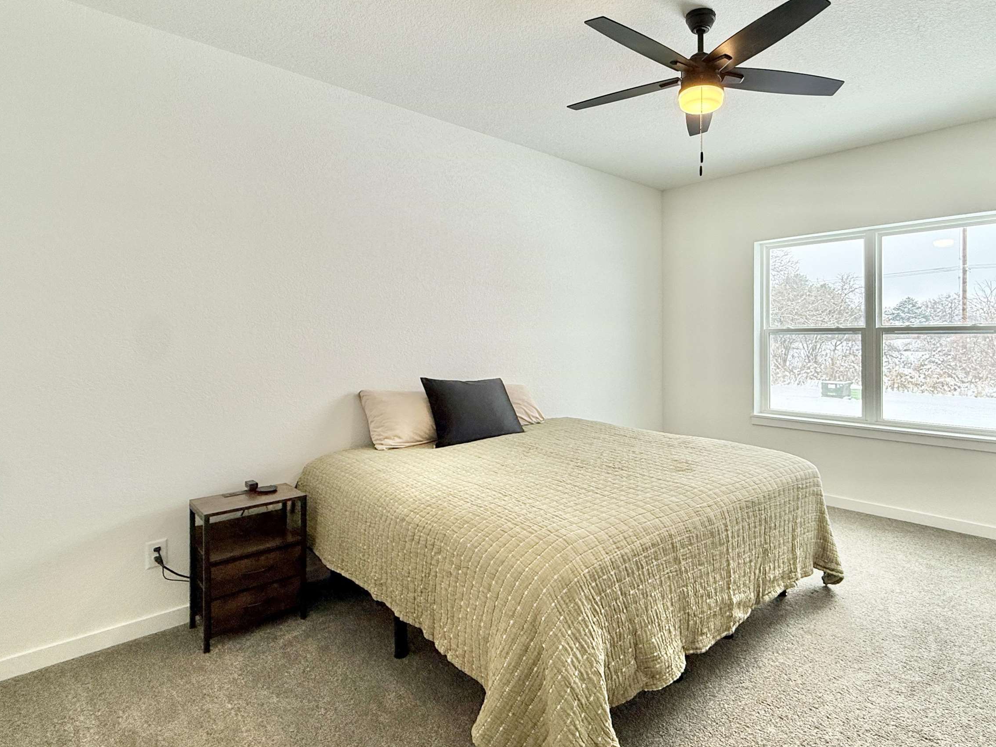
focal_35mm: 19
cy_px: 335
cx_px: 609
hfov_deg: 83.4
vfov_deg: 68.5
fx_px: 547
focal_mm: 2.22
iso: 64
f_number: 2.2
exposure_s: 1/151
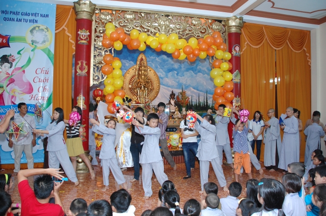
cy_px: 108
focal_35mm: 27
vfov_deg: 47.8
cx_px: 163
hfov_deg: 67.4
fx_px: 244
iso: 800
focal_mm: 18
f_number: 3.5
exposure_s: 1/60
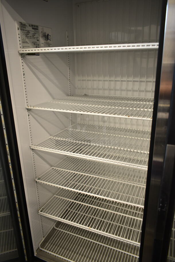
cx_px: 88
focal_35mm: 27
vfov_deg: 67.3
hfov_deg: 48.0
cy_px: 131
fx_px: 197
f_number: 3.5
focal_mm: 18
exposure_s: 1/30
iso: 450
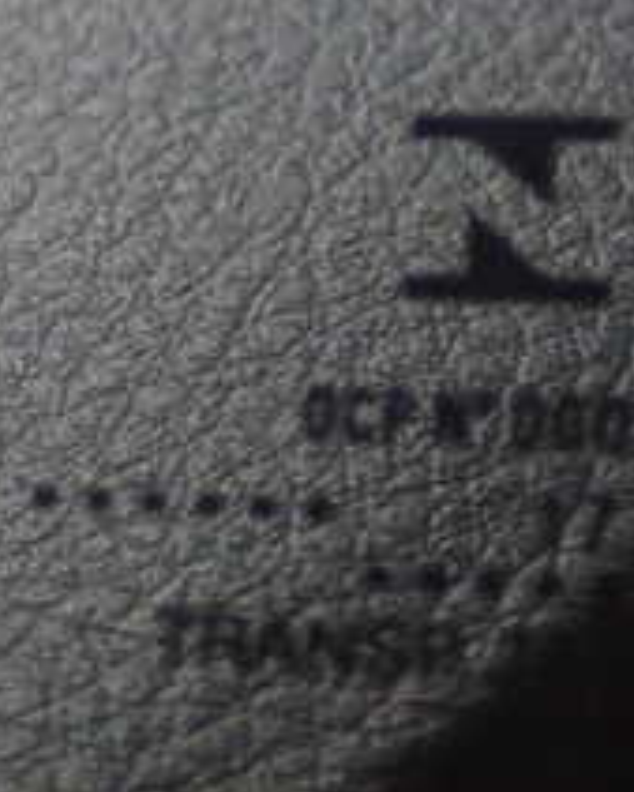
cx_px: -368
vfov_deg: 12.8
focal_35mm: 150
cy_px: 360
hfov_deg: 9.9
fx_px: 3516
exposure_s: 1/50
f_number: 3.3
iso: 800
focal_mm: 9.65
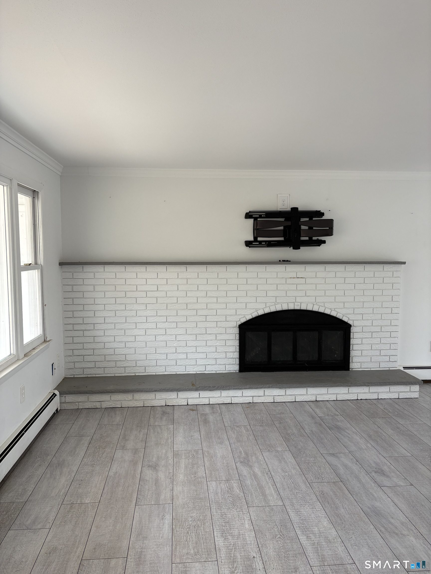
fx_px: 432
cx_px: 216
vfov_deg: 67.3
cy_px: 287
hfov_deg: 53.1
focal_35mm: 26
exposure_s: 1/121
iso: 40
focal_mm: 5.96
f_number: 1.6
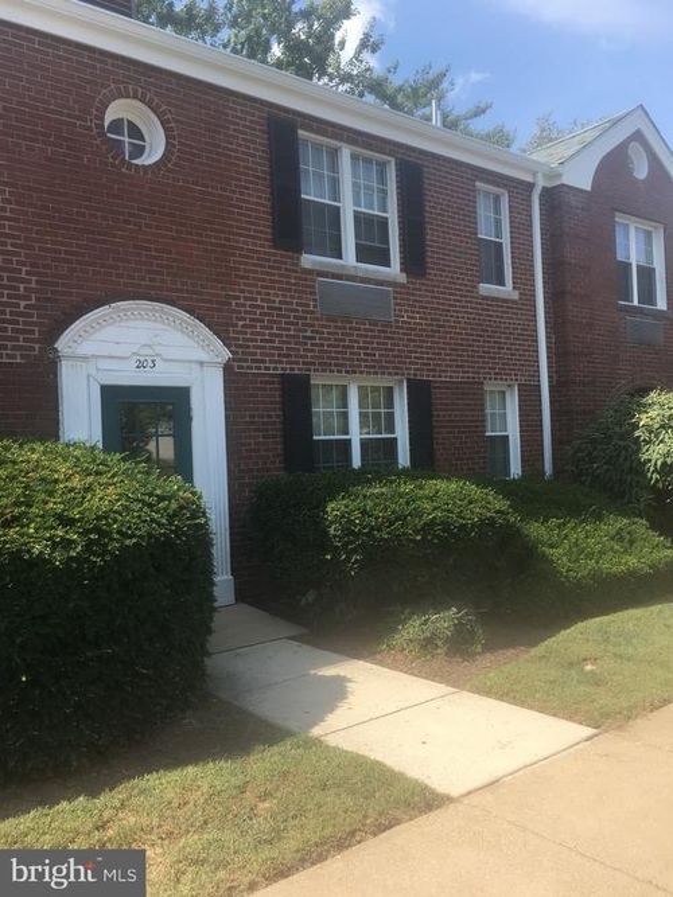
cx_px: 336
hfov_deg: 48.2
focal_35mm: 29
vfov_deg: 61.7
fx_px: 752
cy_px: 448
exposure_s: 1/746
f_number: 2.2
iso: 25
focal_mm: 4.15
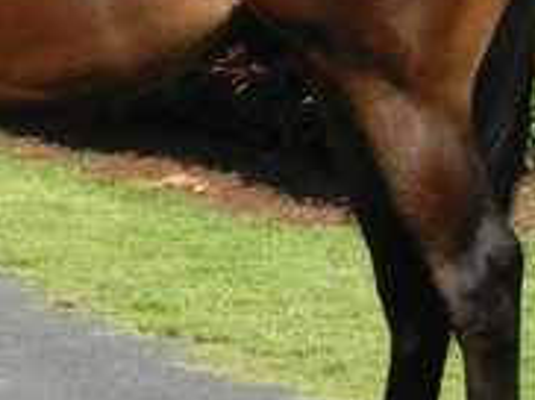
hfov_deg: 7.3
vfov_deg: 5.5
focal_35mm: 271
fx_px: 4183
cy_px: -41
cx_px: -50
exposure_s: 1/256
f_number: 8.6
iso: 160
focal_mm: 13.9
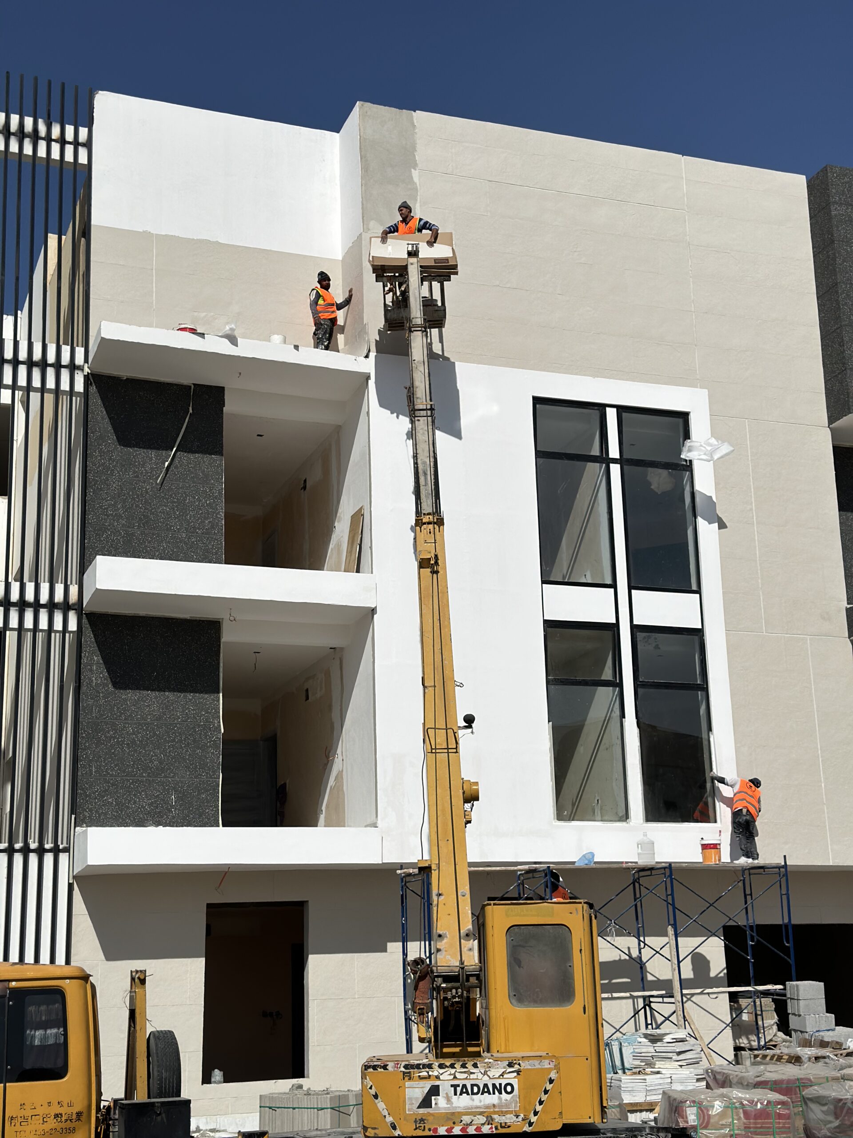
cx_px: 426
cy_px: 569
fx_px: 1577
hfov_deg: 30.3
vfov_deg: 39.7
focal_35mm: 48
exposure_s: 1/18868
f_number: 1.78
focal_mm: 6.86
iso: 80
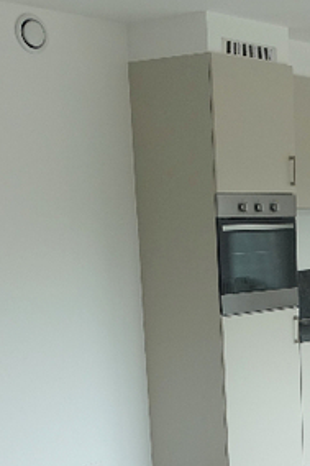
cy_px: 443
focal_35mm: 76
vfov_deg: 25.6
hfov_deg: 17.0
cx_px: 392
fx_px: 983
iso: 125
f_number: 3.5
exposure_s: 1/80
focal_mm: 8.8
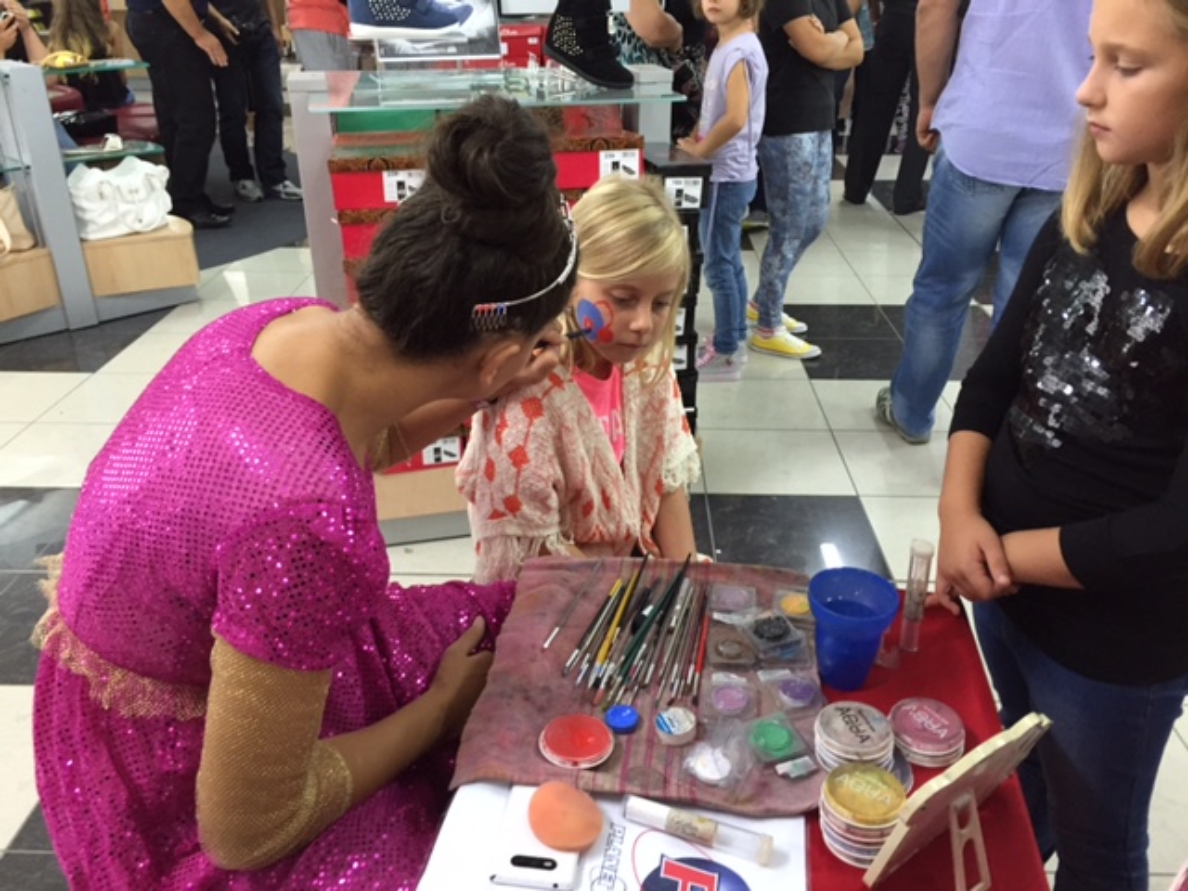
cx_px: 594
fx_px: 995
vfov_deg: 48.2
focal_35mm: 29
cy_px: 446
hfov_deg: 61.7
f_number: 2.2
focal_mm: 4.15
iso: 125
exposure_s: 1/30
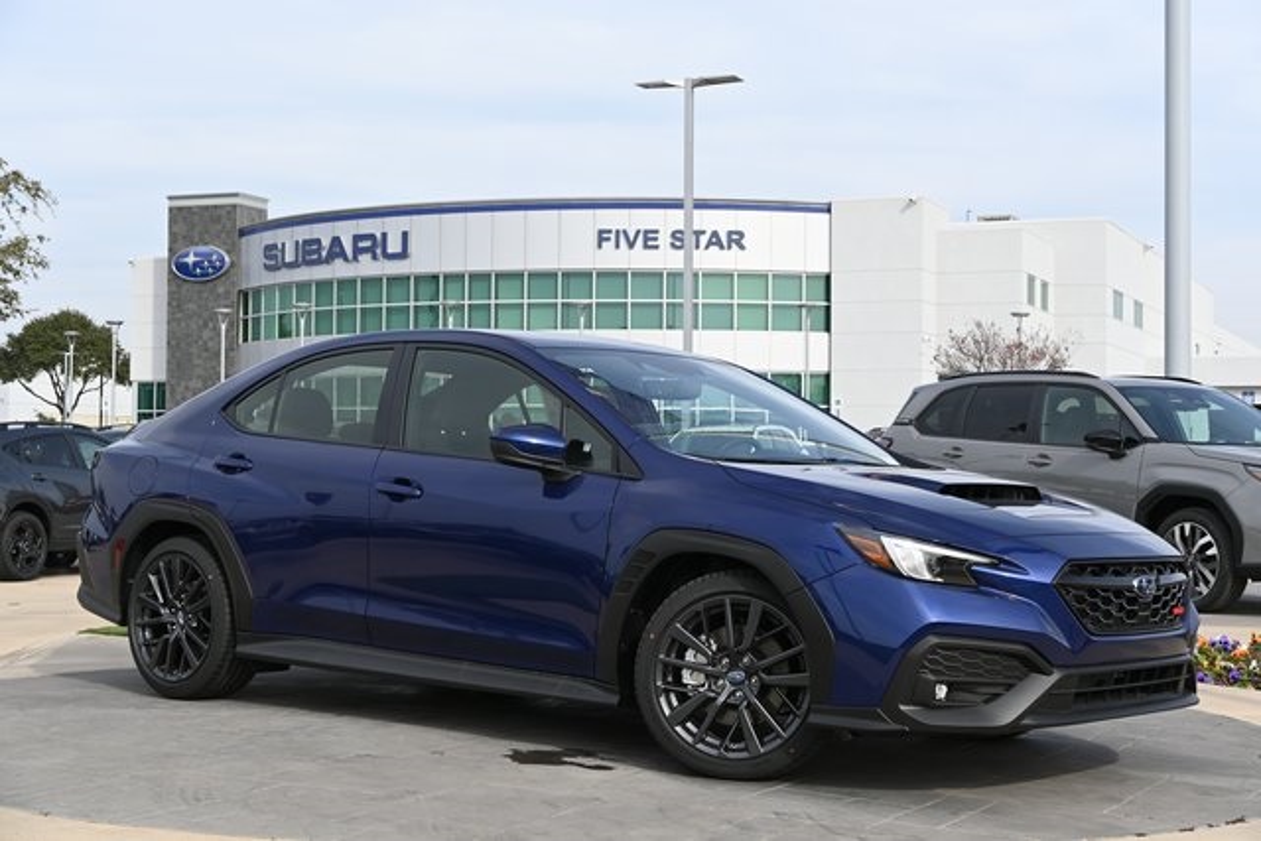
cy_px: 420
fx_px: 1944
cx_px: 630
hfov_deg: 35.9
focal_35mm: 56
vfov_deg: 24.4
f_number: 6.3
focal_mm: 37
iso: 100
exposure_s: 1/320
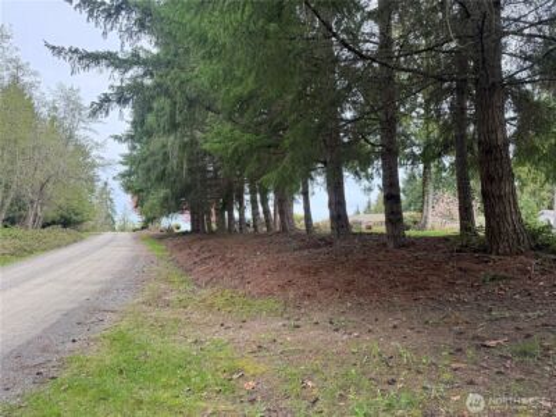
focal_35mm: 24
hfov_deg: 71.6
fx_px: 385
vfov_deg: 56.8
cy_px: 208
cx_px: 278
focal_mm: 6.76
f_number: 1.78
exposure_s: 1/510
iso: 80
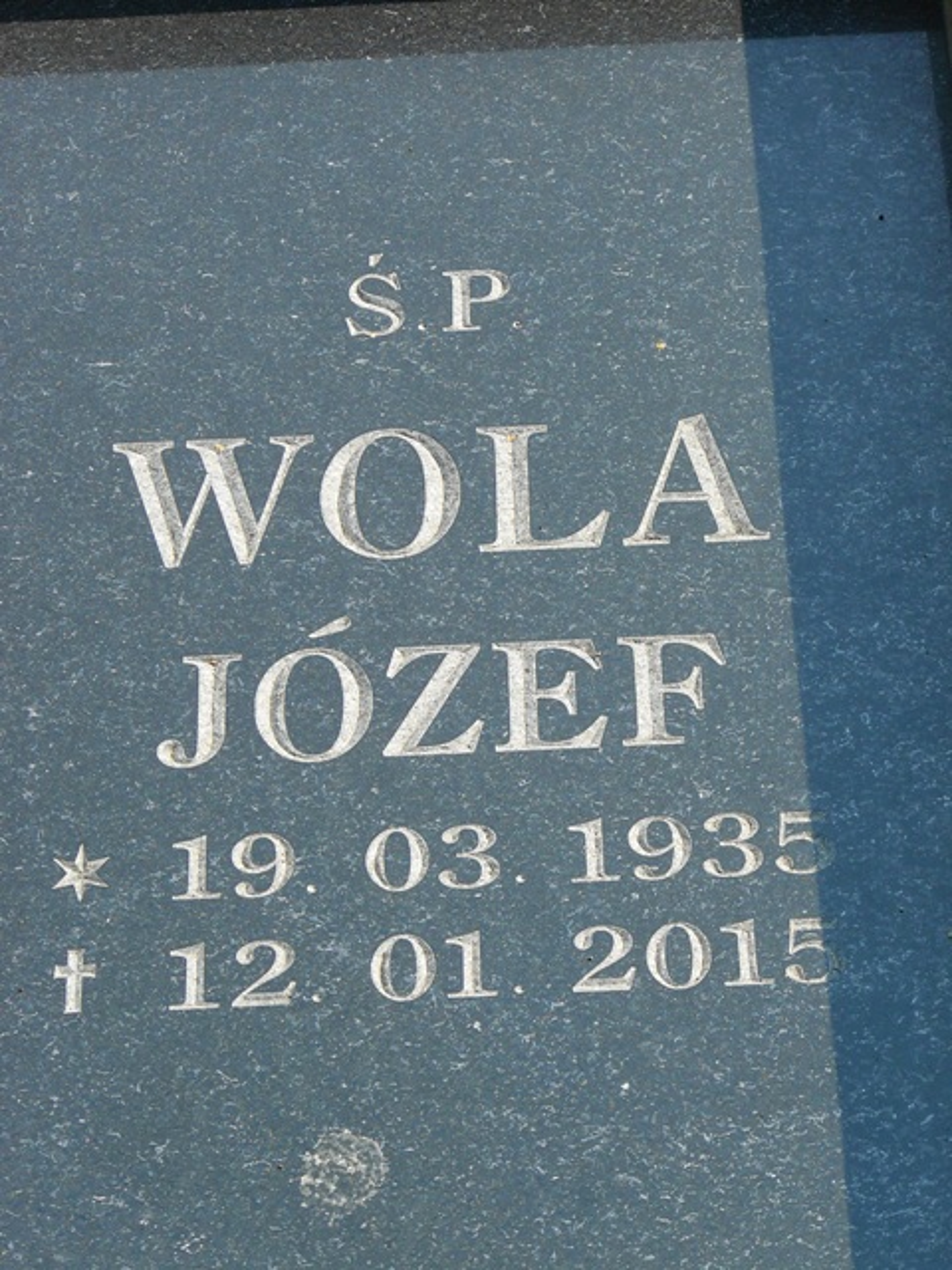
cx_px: 476
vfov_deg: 13.7
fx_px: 5280
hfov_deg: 10.3
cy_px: 635
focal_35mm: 144
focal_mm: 24.1
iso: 100
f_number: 4.5
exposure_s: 1/250
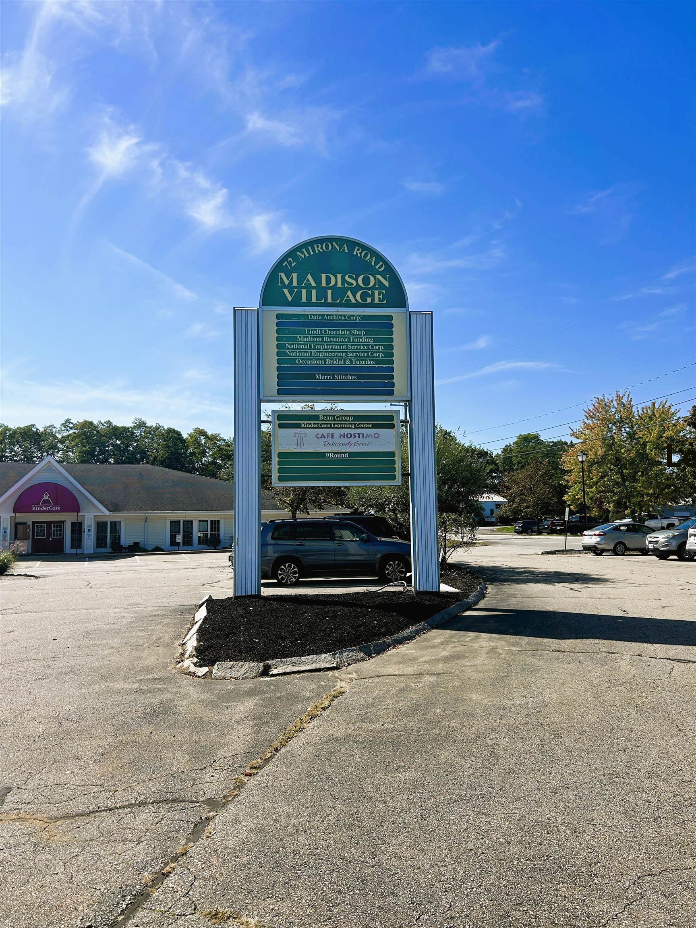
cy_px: 464
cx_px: 348
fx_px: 697
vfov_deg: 67.3
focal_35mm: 26
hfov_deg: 53.1
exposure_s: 1/5076
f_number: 1.5
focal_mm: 5.7
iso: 50
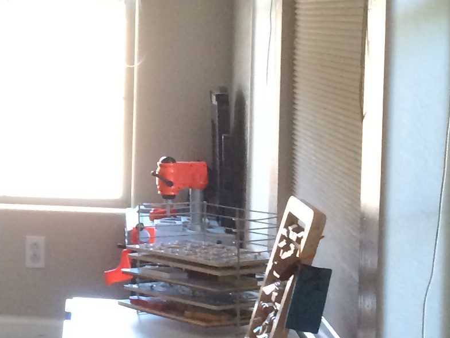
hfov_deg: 15.0
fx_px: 1573
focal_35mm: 121
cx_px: -249
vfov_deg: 12.2
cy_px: 83
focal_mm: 4.15
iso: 200
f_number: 2.2
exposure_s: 1/30
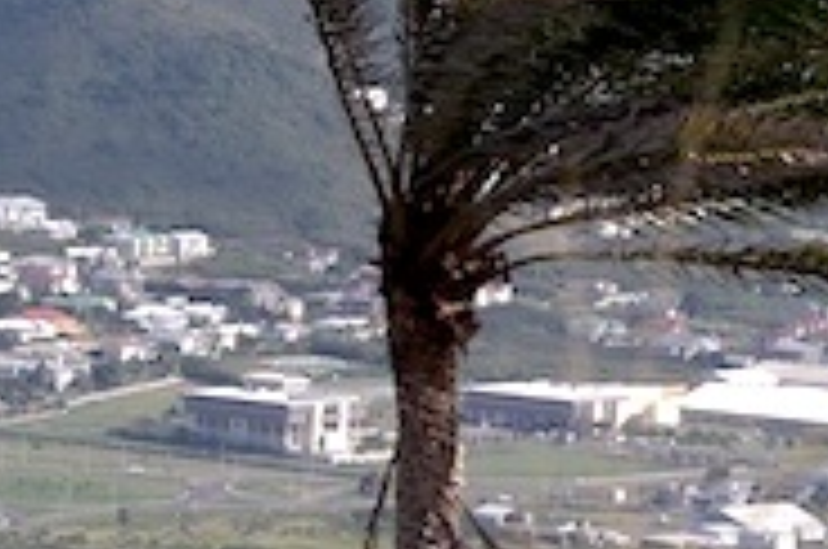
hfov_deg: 4.1
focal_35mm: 503
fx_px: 11549
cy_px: 153
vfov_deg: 2.7
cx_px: 1143
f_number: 8
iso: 100
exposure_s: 1/320
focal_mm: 50
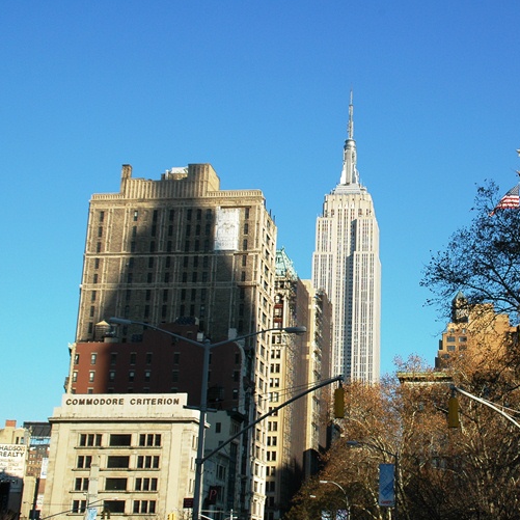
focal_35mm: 57
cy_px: 275
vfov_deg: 30.0
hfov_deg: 29.6
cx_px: 382
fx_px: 969
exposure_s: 1/250
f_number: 10
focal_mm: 28
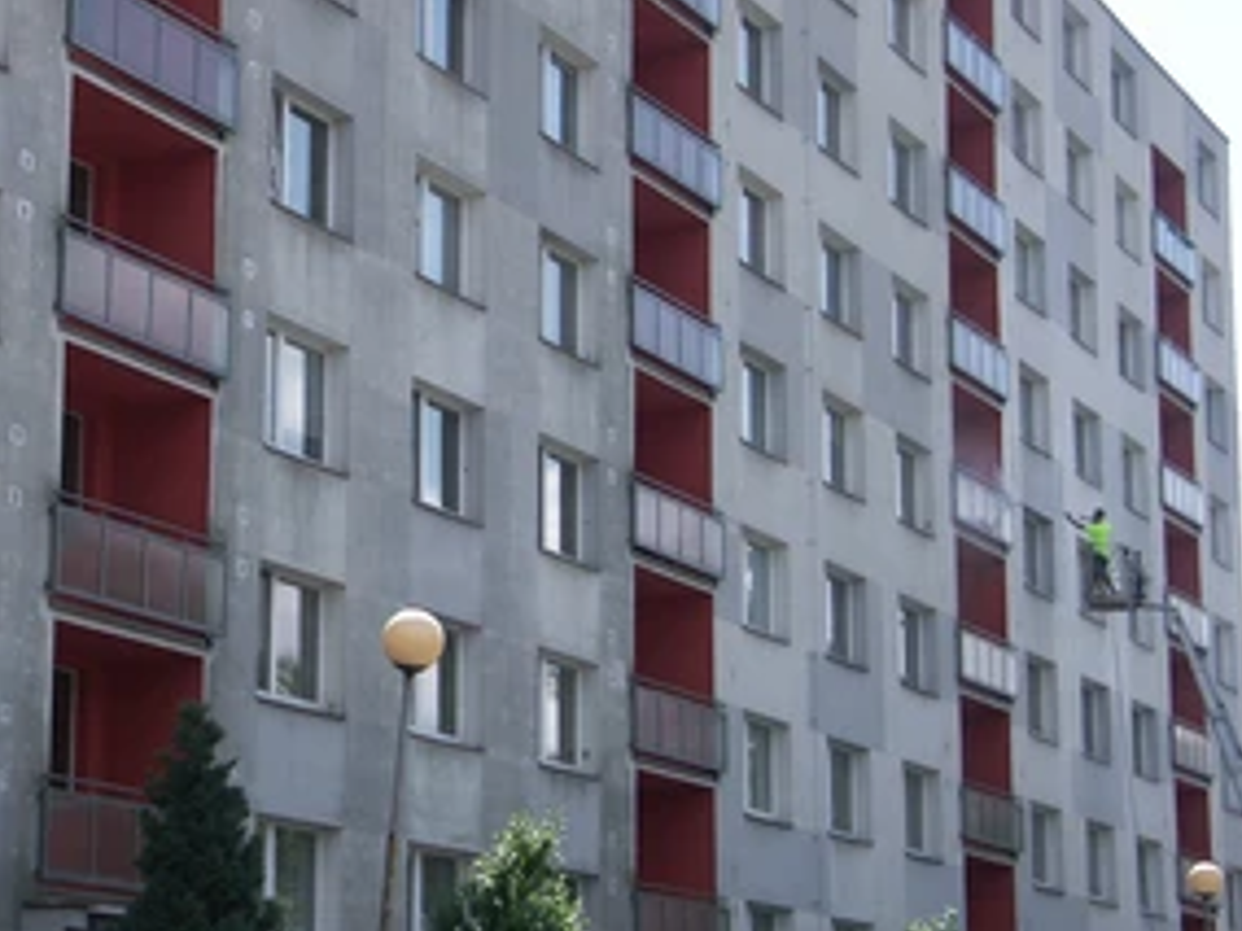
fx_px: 3229
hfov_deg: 21.7
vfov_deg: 16.4
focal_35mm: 90
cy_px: 472
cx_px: 380
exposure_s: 1/1250
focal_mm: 16.52
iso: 100
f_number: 3.2
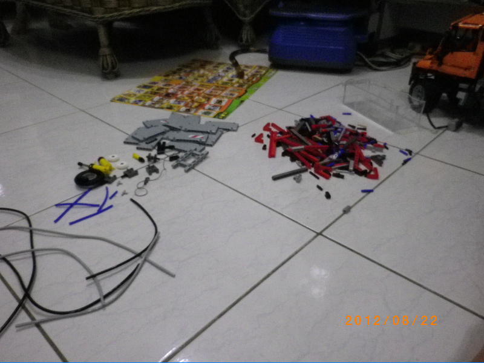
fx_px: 391
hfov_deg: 63.4
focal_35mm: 28
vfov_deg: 49.7
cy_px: 182
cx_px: 242
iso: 640
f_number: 3.2
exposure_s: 1/50
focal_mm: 5
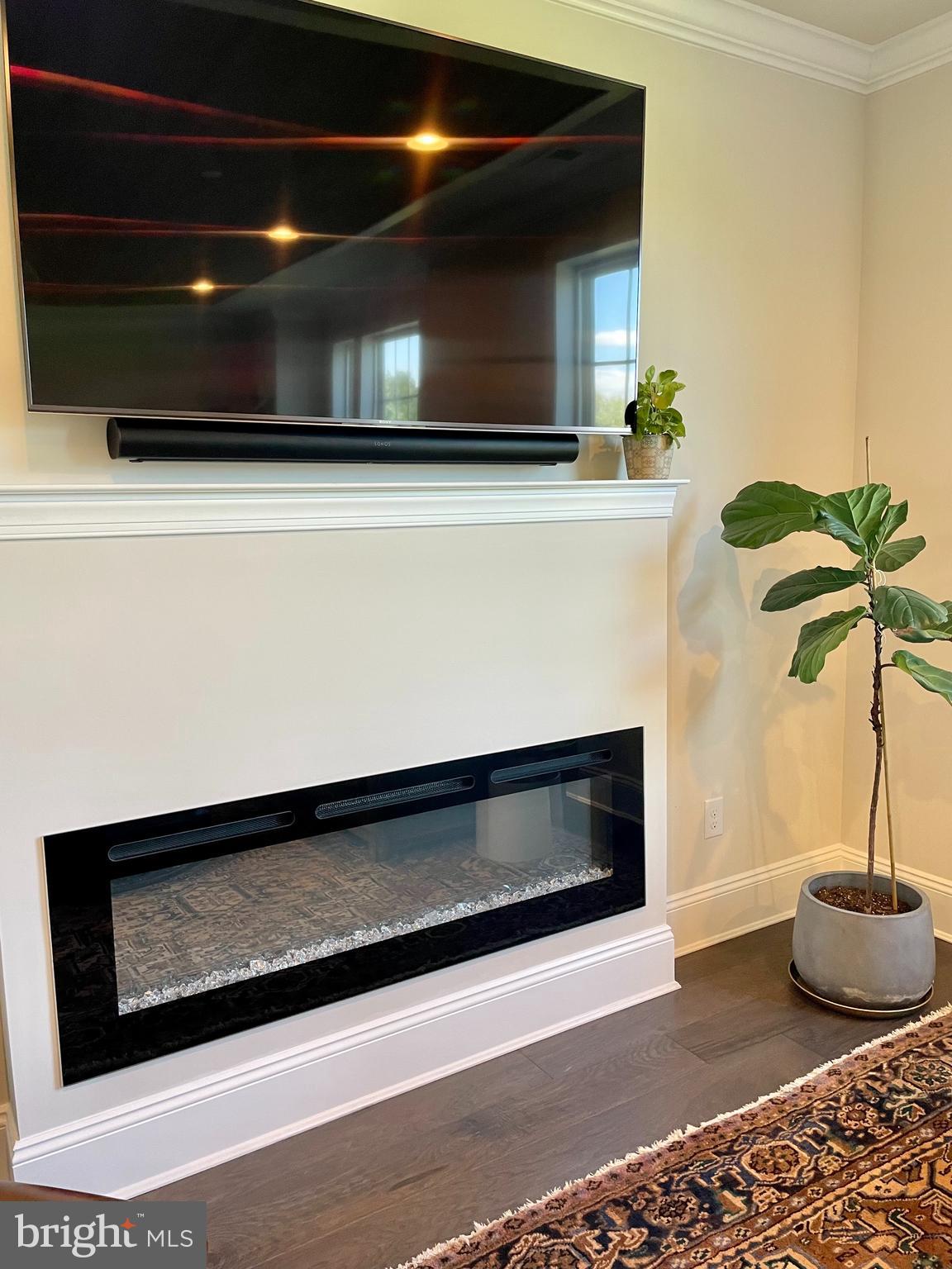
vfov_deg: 67.3
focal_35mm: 26
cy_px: 634
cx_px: 476
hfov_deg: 53.1
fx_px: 953
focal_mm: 4.2
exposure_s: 1/60
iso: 100
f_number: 1.6
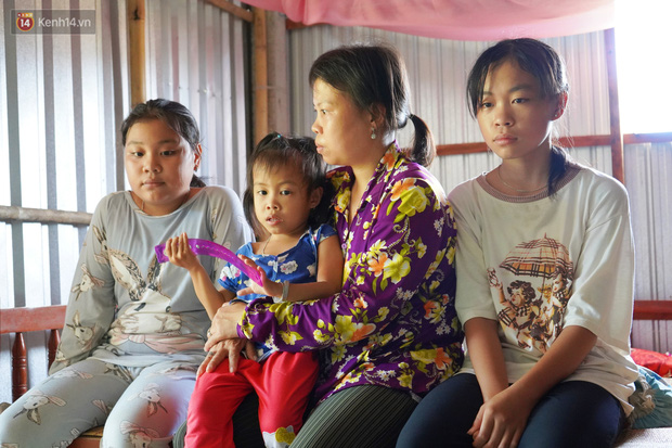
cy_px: 224
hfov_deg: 40.4
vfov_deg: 27.5
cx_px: 336
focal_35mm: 49
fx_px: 914
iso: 5000
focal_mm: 49
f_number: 4.5
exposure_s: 1/160
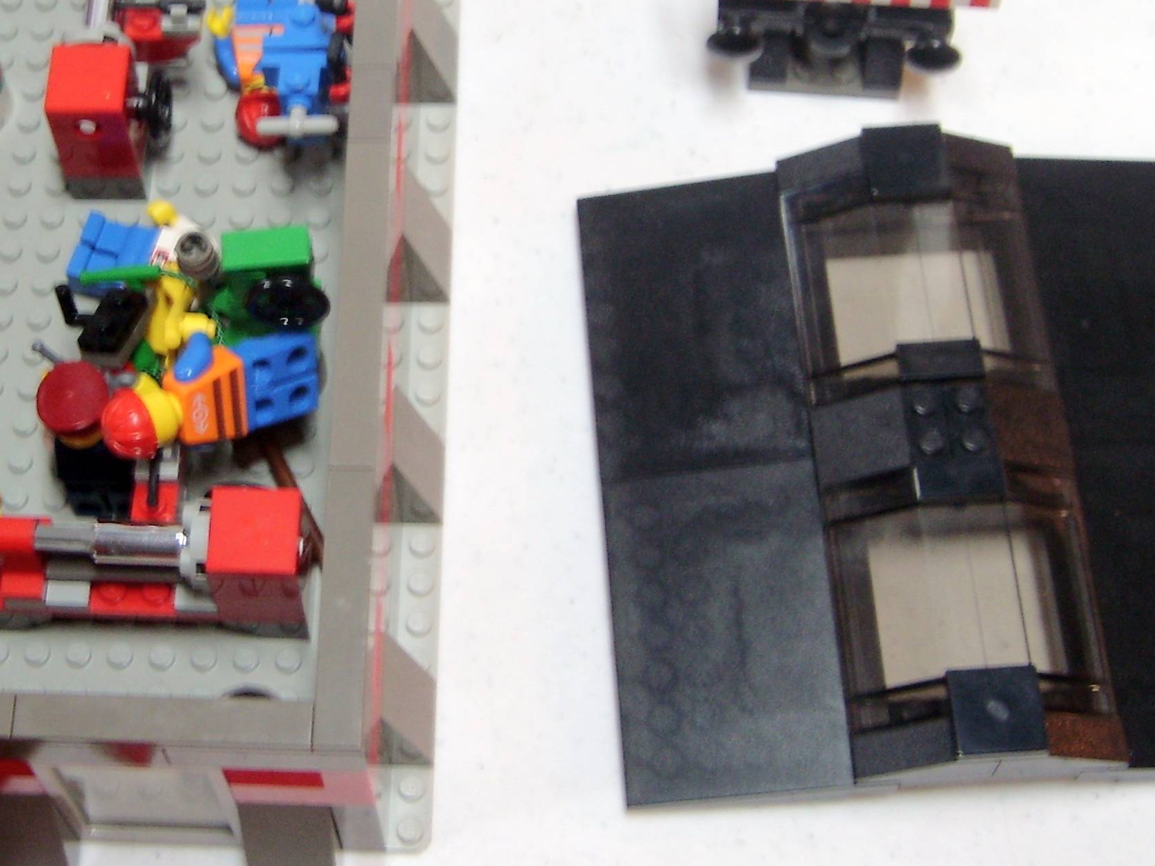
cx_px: 325
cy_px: 302
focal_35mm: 64
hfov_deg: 29.9
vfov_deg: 22.9
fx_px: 2135
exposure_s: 1/10
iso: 50
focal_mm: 5.8
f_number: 2.8
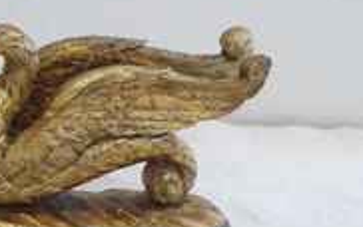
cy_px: 227
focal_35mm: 119
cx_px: -160
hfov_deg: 16.2
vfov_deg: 10.9
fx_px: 1178
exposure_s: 1/30
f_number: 3.6
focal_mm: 5.8
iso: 400
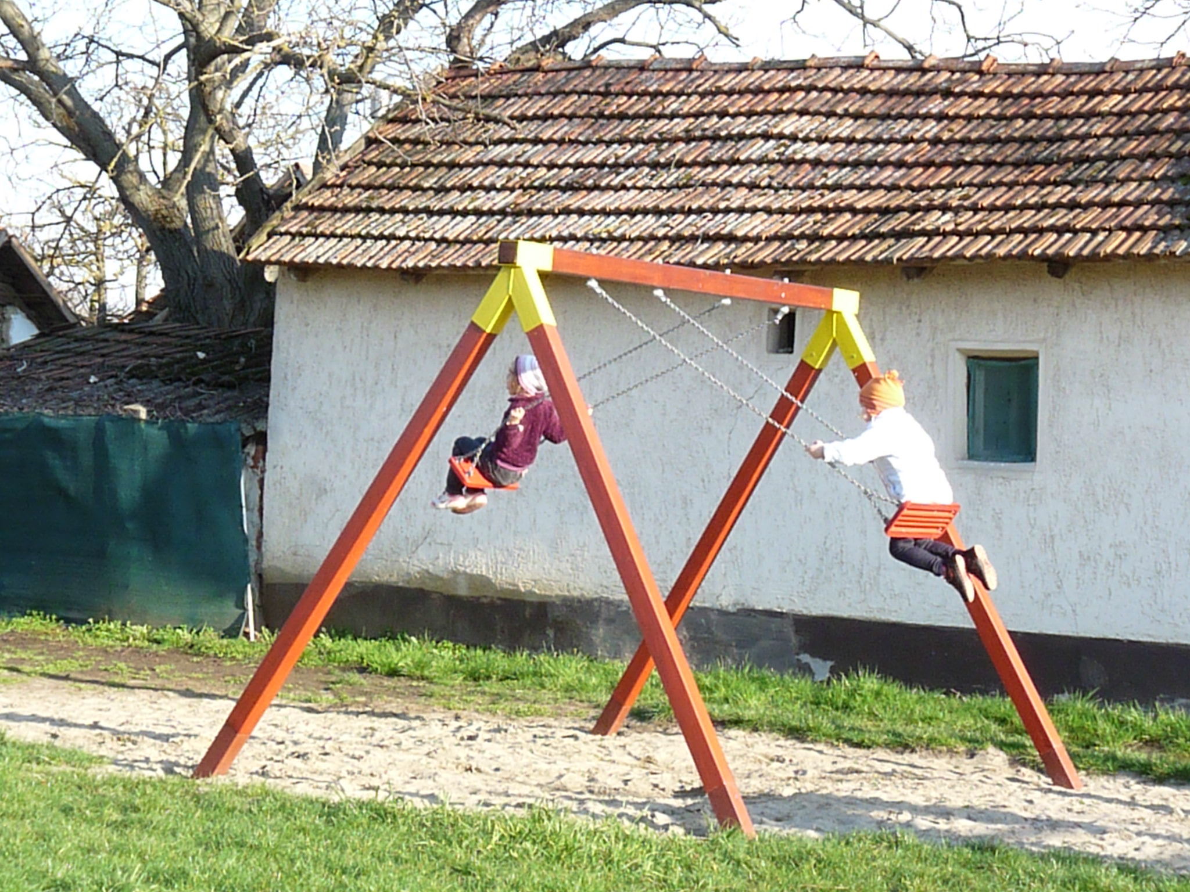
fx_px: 3231
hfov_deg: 20.9
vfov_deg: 15.7
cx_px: 595
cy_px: 446
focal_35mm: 94
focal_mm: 16.7
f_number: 6.3
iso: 800
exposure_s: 1/400
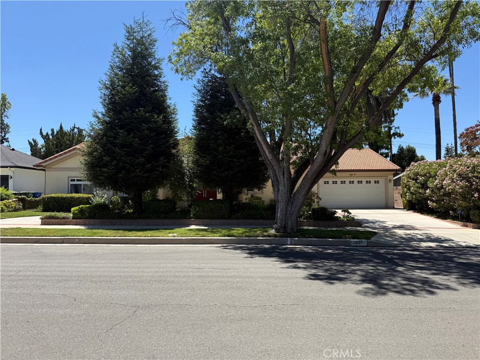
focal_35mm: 24
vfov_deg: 56.8
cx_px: 240
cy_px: 180
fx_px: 333
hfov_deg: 71.6
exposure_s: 1/2801
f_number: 1.78
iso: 80
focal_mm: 6.76
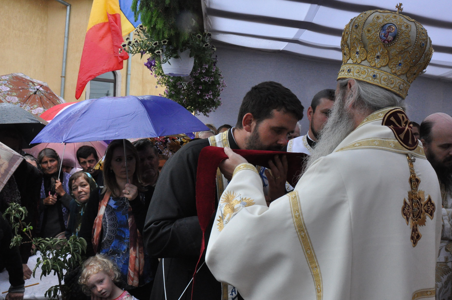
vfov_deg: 39.9
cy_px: 146
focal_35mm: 33
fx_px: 414
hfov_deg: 57.2
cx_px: 247
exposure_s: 1/500
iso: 1600
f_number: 11
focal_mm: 18
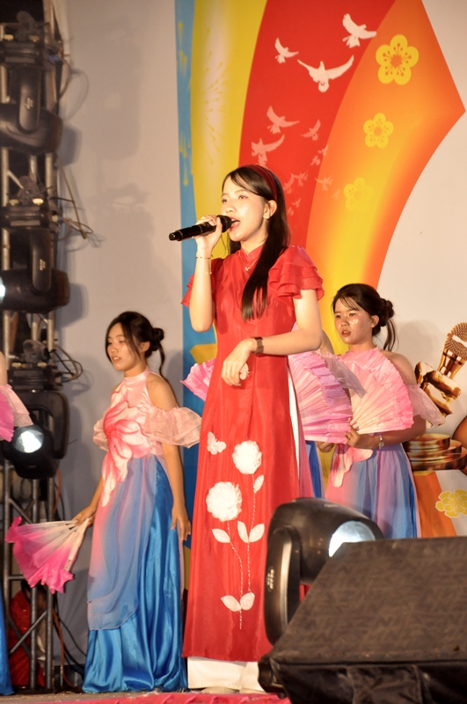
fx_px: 4098
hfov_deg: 6.5
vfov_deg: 9.8
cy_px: 352
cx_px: 234
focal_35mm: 210
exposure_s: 1/125
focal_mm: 140
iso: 1600
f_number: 6.3
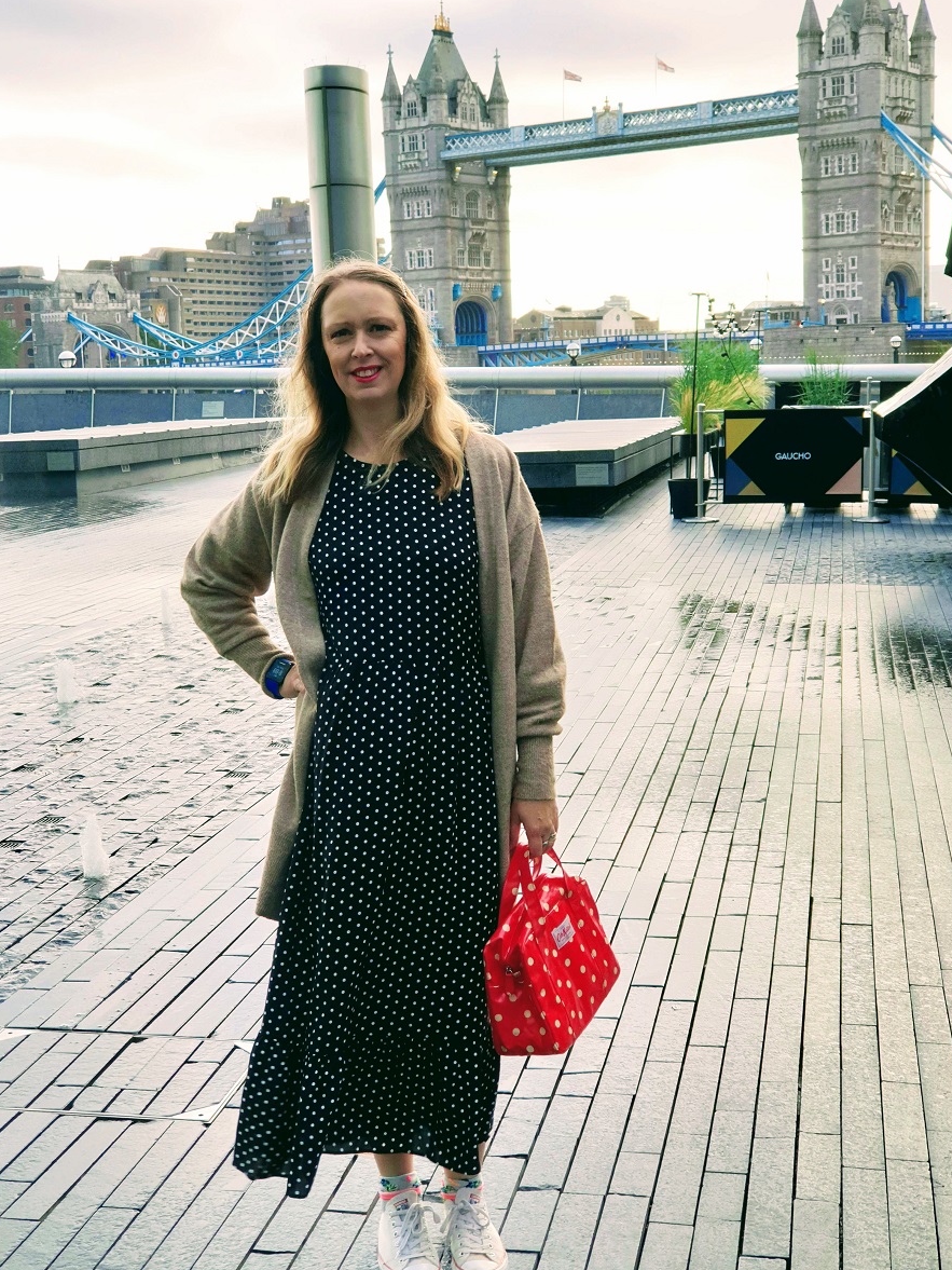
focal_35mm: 53
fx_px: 1943
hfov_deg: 27.5
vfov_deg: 36.2
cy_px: 640
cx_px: 479
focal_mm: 6
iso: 100
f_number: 2.4
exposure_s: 1/128
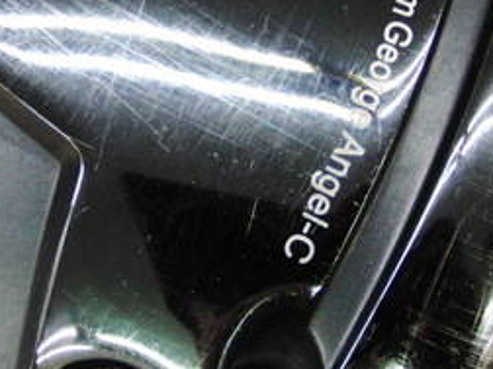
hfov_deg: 20.8
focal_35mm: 94
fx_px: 1339
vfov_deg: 15.7
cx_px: 192
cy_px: 105
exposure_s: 1/40
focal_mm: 6.42
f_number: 3.6
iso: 400
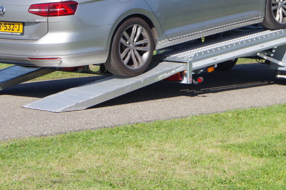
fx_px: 1215
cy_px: 10
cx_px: 226
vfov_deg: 8.9
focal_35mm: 153
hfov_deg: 13.4
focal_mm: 40
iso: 200
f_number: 5
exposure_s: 1/800
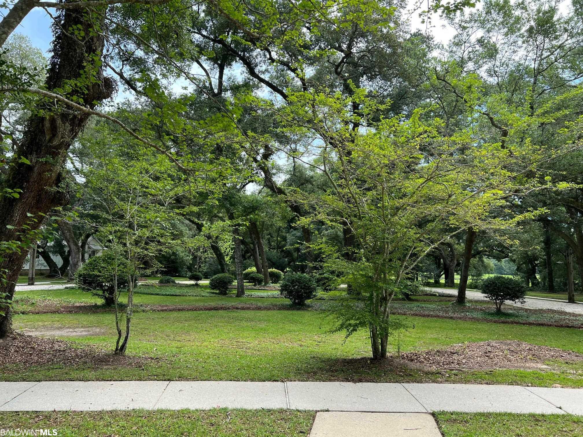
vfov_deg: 53.1
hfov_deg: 67.3
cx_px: 292
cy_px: 218
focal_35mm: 26
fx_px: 438
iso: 50
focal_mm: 5.7
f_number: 1.5
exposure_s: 1/1038
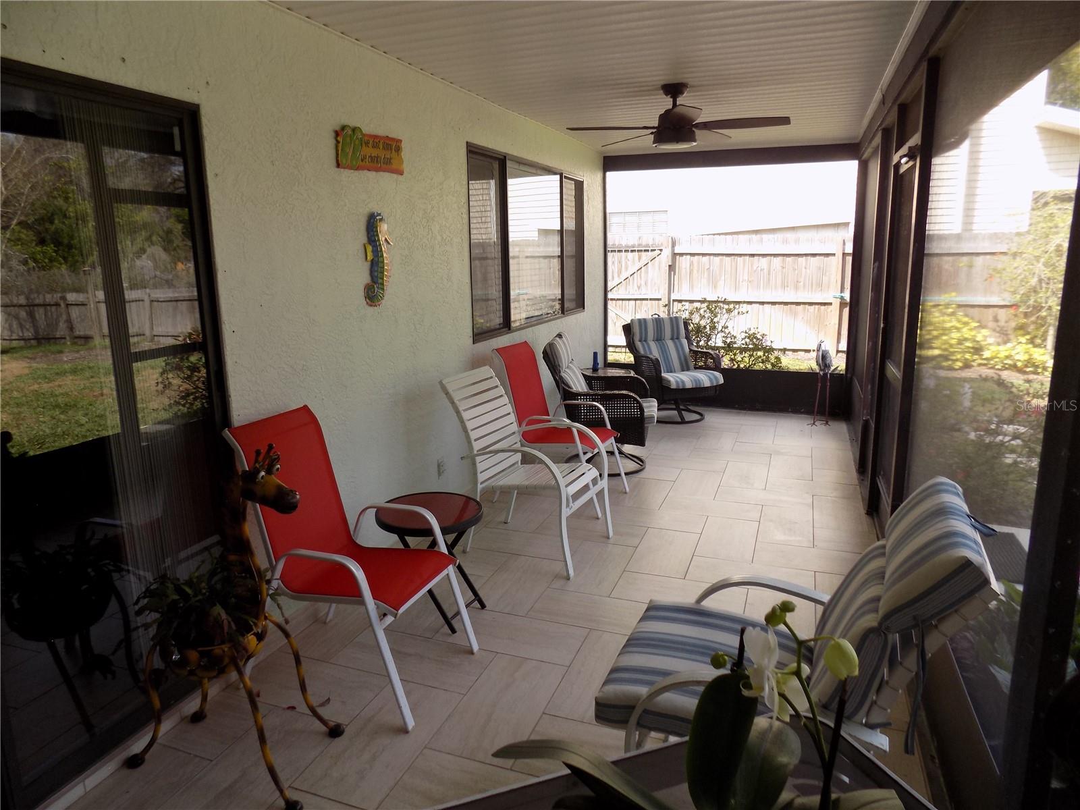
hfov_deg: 73.9
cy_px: 405
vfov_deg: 58.9
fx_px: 718
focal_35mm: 23
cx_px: 540
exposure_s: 1/160
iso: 80
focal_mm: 4
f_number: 3.1
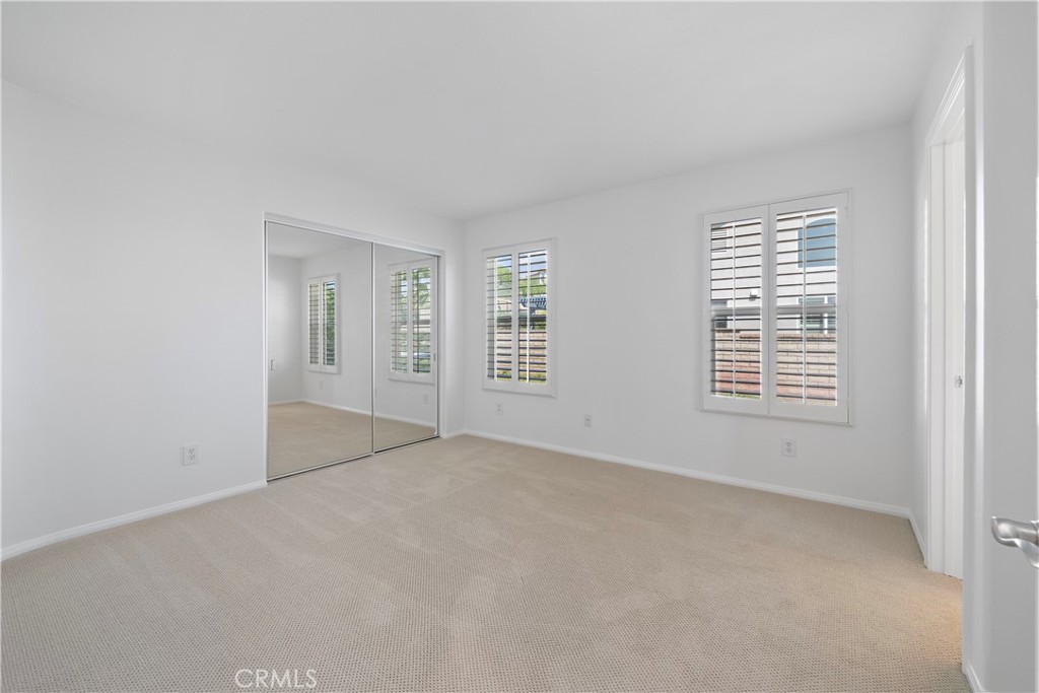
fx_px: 404
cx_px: 520
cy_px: 346
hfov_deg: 104.2
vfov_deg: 81.2
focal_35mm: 14
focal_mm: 14
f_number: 9
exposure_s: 1/20
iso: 500
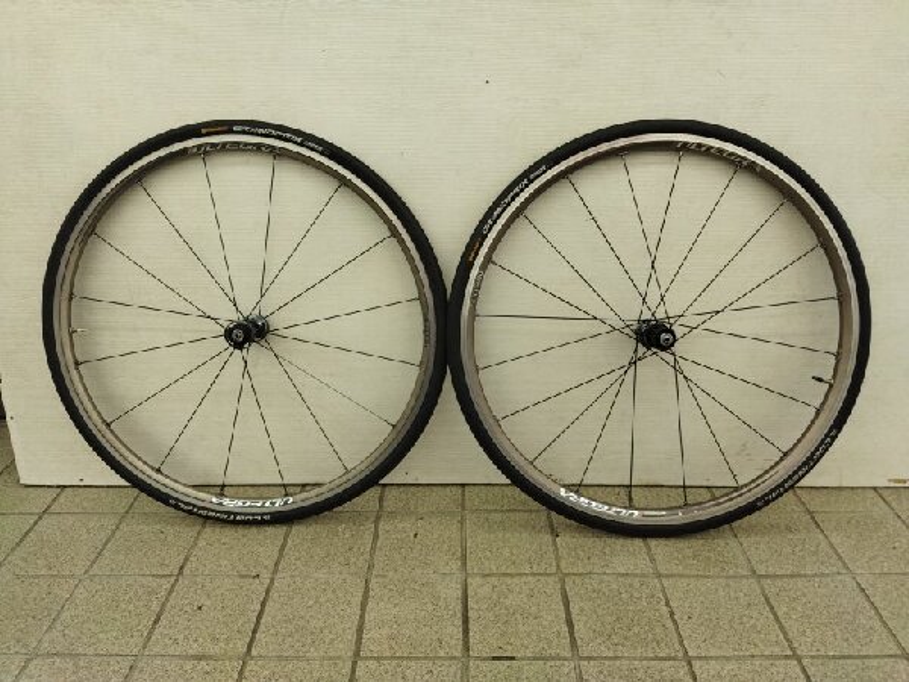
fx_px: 709
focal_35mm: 27
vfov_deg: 51.4
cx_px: 454
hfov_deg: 65.3
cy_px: 341
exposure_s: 1/120
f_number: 1.79
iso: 115
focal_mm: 4.71
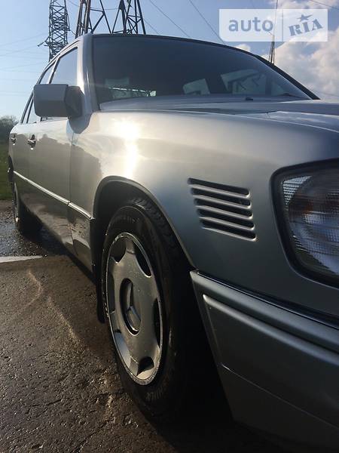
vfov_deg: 61.7
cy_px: 226
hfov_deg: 48.2
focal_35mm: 29
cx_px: 170
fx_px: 379
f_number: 2.2
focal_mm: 4.2
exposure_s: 1/3425
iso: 32
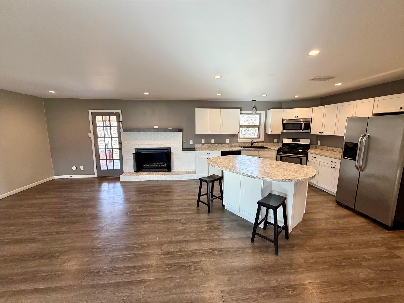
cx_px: 202
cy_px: 152
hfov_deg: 102.1
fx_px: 163
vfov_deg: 85.7
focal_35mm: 14
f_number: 2.2
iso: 320
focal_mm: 2.22
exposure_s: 1/120
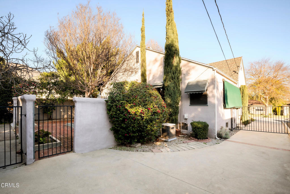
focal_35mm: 24
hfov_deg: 73.7
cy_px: 97
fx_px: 193
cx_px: 145
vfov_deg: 53.1
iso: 64
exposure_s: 1/80
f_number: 10
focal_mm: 24
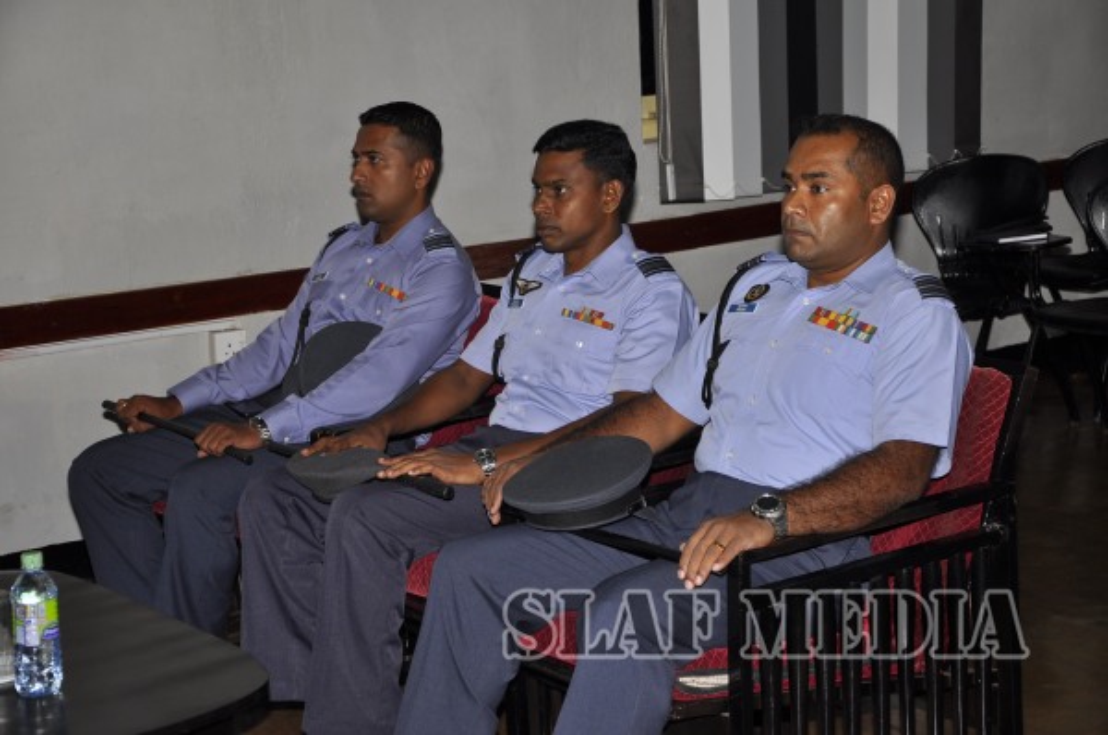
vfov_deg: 18.1
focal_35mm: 75
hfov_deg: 27.0
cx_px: 554
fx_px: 2305
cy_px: 368
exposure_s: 1/100
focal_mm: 50
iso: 250
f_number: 5
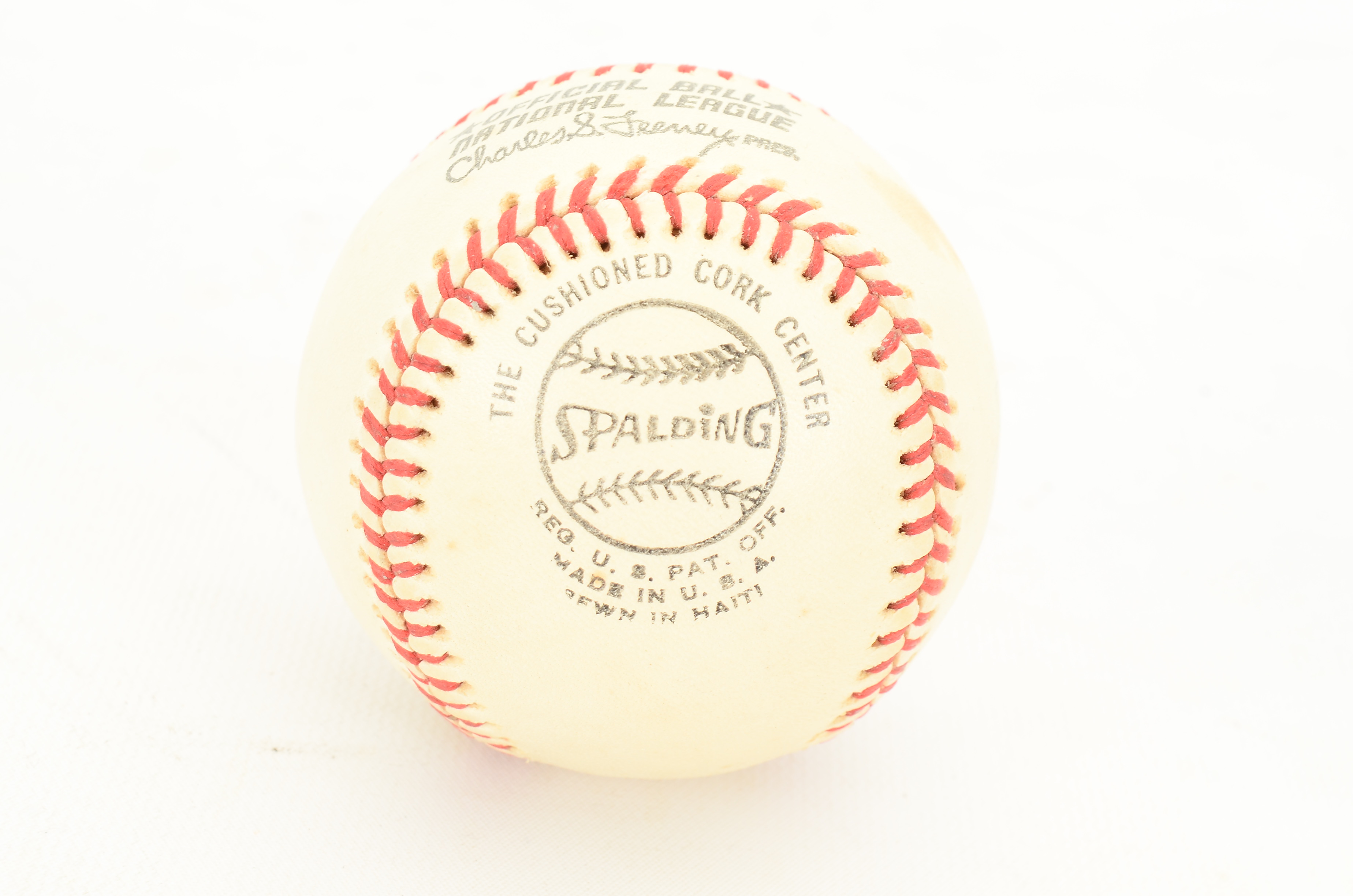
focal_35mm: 82
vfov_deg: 16.5
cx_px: 676
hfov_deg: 24.7
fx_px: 3094
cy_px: 448
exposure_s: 1/80
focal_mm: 55
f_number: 13
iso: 320
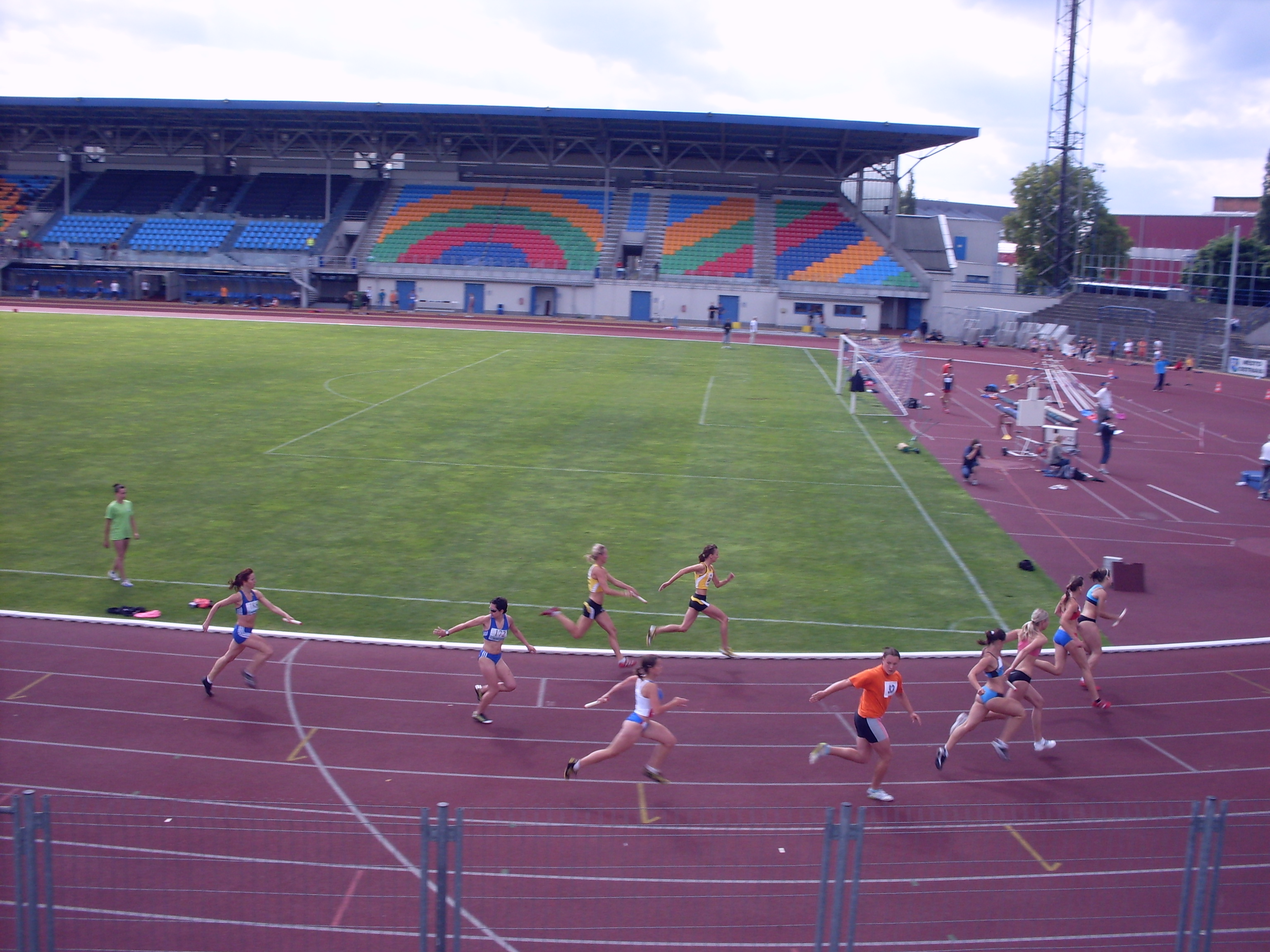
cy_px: 476
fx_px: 1394
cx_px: 635
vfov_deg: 37.7
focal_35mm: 38
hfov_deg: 49.0
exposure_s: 1/90
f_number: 8.4
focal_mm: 6.3
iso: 80
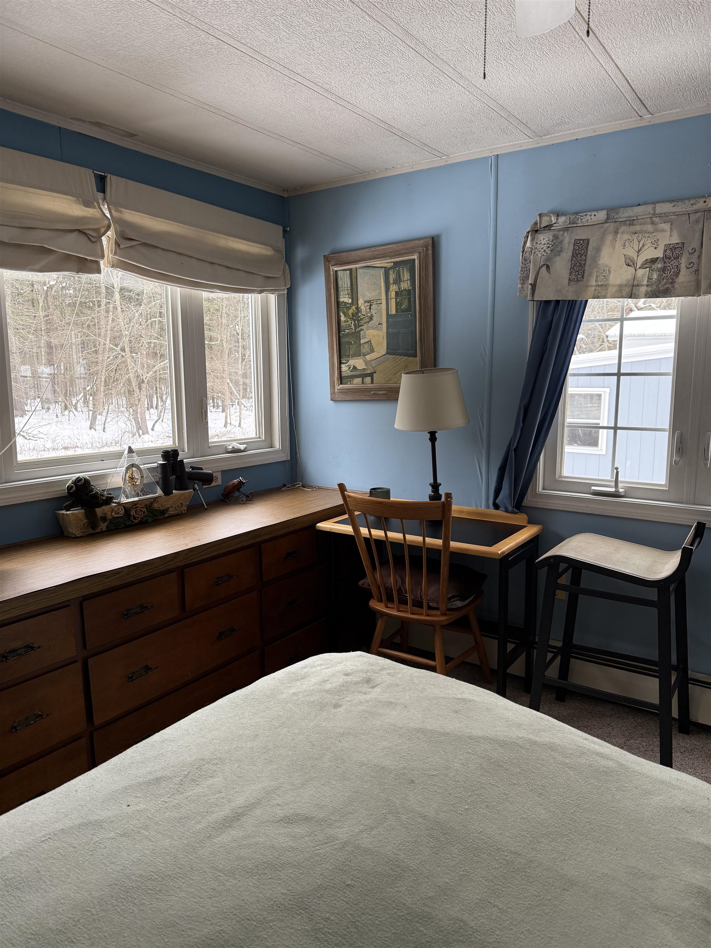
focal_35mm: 24
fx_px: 657
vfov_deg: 71.6
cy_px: 474
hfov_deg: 56.8
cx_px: 356
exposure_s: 1/150
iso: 160
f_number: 1.78
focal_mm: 6.76
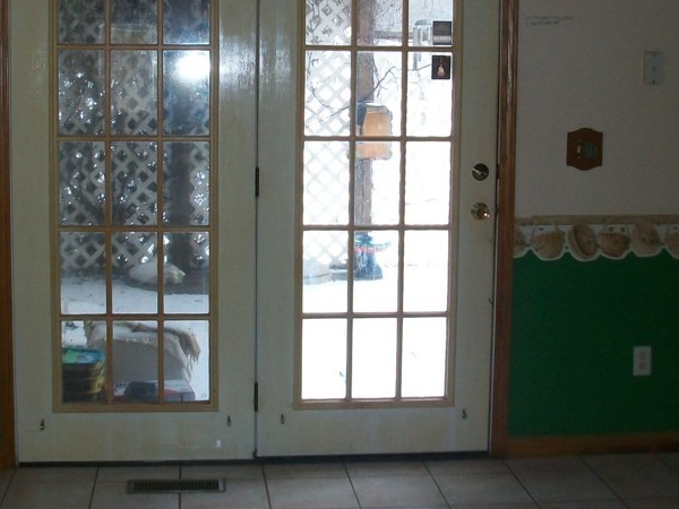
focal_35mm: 58
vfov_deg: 24.9
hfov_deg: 33.1
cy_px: 115
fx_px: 1138
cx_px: 259
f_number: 2.8
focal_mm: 5.7
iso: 80
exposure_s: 1/60
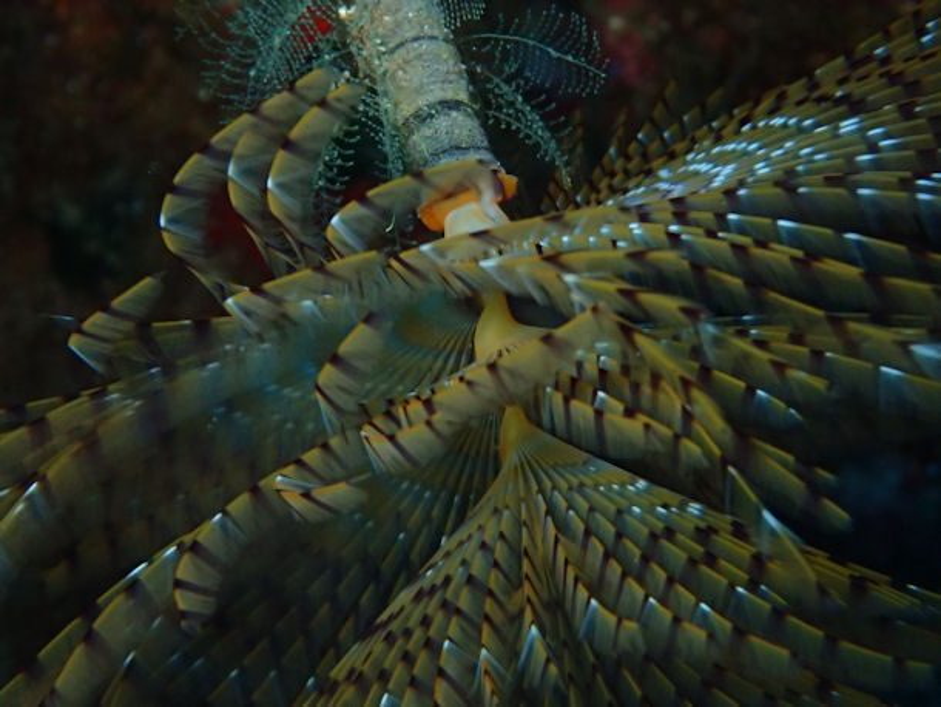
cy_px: 354
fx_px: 2719
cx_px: 470
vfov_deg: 14.8
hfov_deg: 19.6
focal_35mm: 100
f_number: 6.3
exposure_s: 1/200
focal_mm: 18
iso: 800
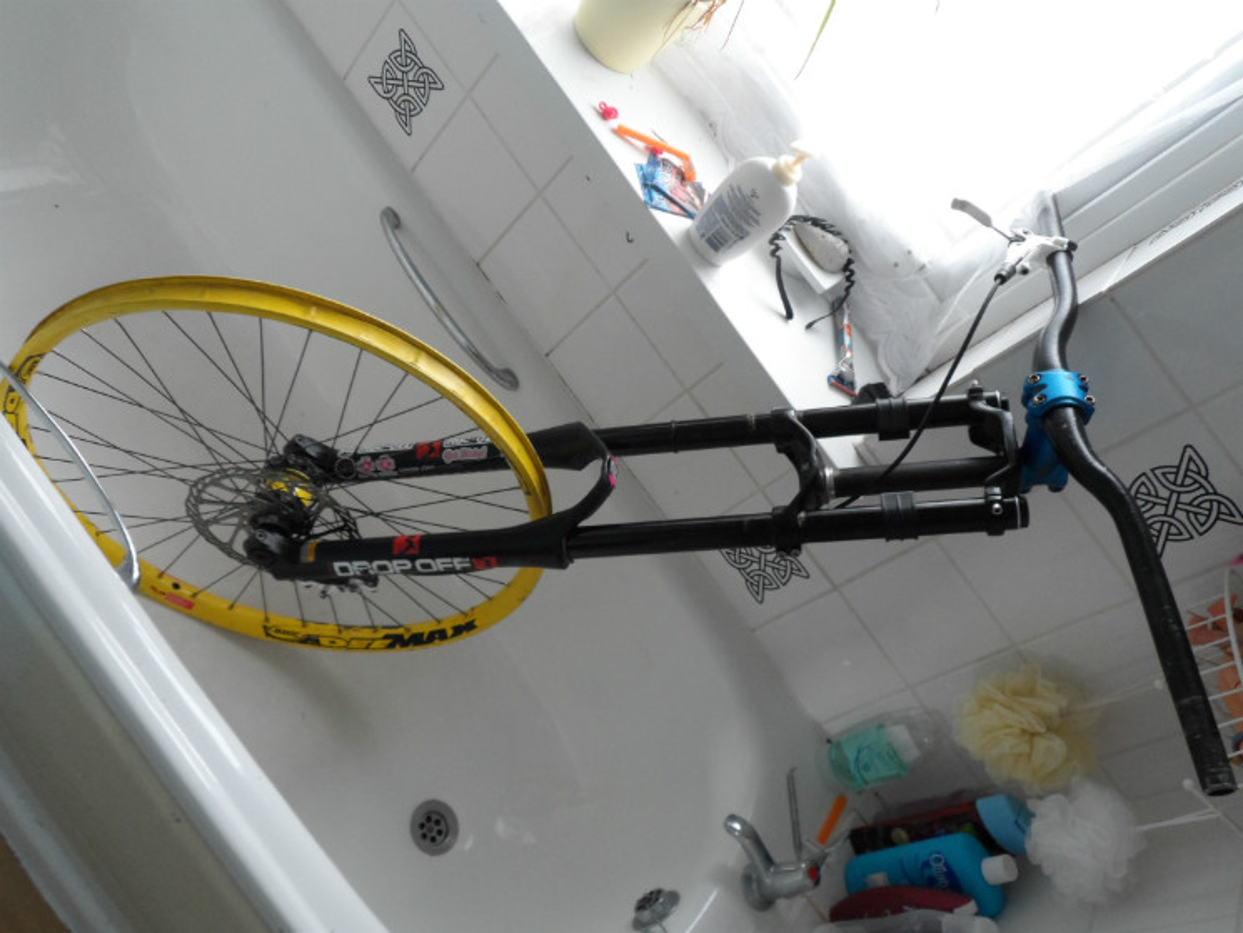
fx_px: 1006
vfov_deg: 49.8
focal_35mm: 28
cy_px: 466
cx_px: 622
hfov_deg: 63.4
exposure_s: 1/30
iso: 240
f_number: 3.1
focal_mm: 4.9
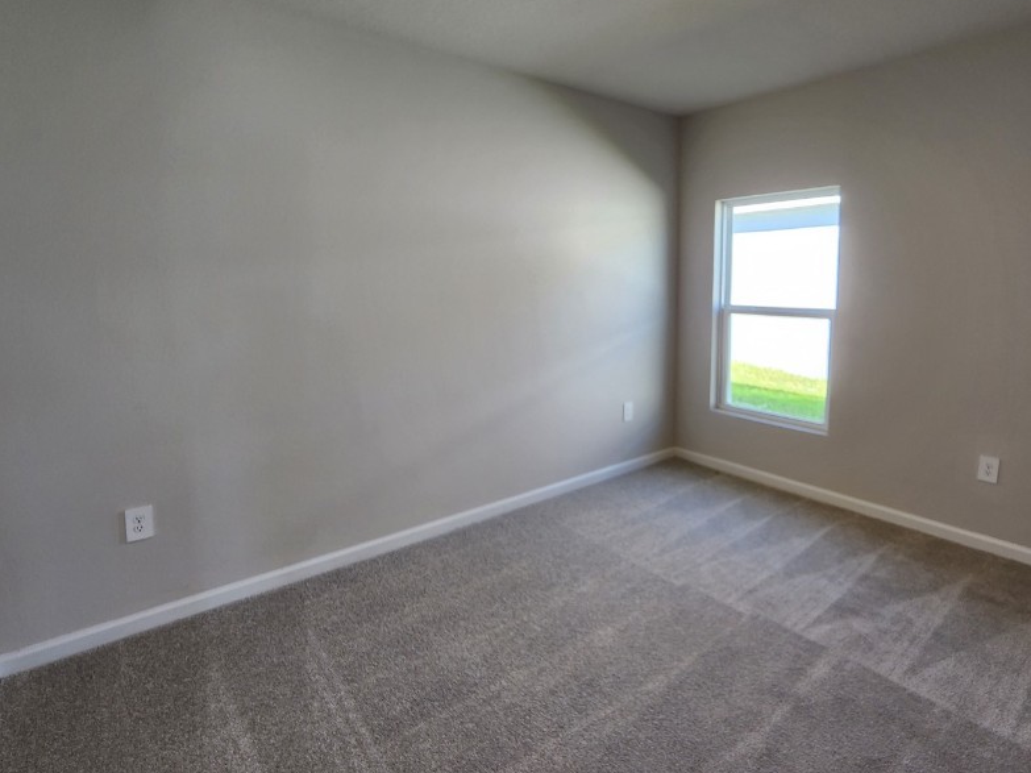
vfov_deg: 74.4
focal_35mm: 17
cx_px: 589
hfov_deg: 90.5
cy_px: 338
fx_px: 506
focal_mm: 2.2
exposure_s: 1/60
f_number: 2.2
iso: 80
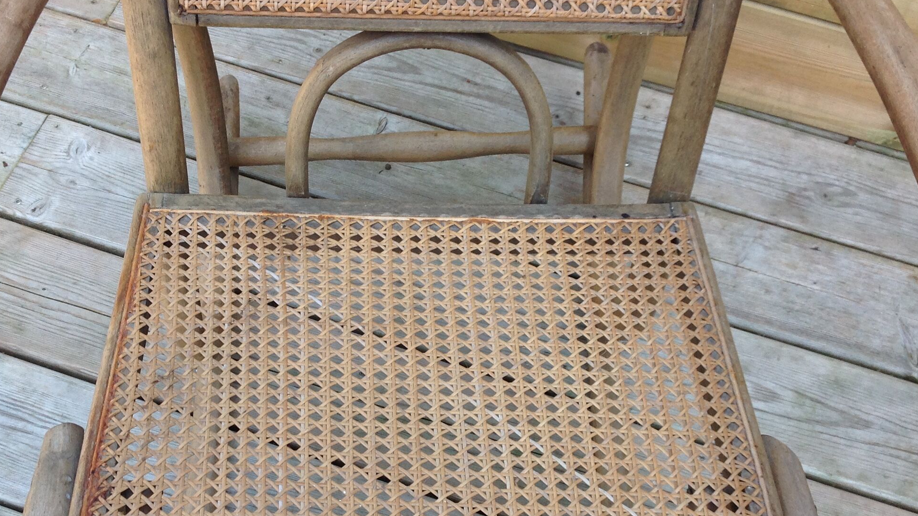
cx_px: 389
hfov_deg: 40.5
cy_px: 371
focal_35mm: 51
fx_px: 1241
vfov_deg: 23.3
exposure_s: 1/321
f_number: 2.4
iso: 50
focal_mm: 4.28
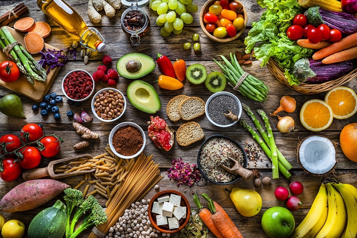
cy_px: 119
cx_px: 178
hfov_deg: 48.4
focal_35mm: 40
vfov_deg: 33.4
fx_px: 397
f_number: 13
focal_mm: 40
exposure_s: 1/100
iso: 200
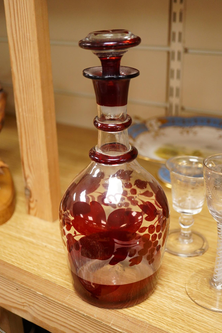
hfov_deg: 29.9
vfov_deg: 43.6
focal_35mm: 45
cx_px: 111
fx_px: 416
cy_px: 166
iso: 2500
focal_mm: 30
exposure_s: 1/320
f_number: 3.5
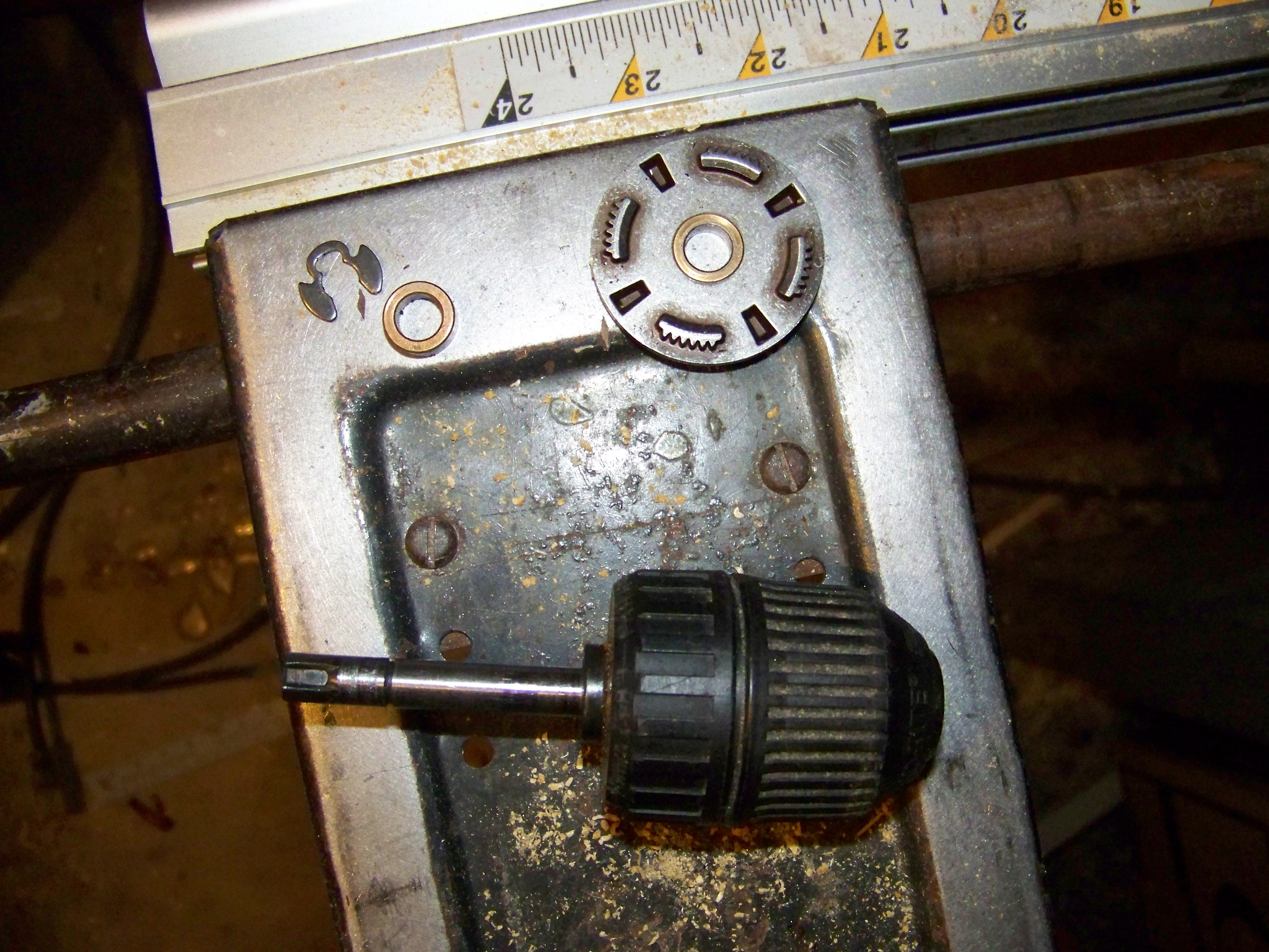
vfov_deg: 39.7
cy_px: 476
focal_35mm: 36
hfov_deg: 51.4
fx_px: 1320
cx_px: 634
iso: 400
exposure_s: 1/30
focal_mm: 5.85
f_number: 2.8
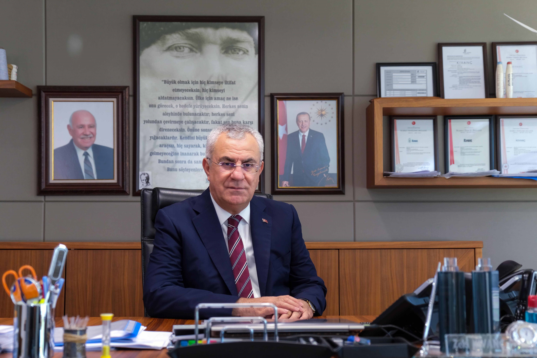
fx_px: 820
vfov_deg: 24.6
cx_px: 268
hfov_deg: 36.2
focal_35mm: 55
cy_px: 179
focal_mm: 36.5
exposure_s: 1/70
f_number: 2.8
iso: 400
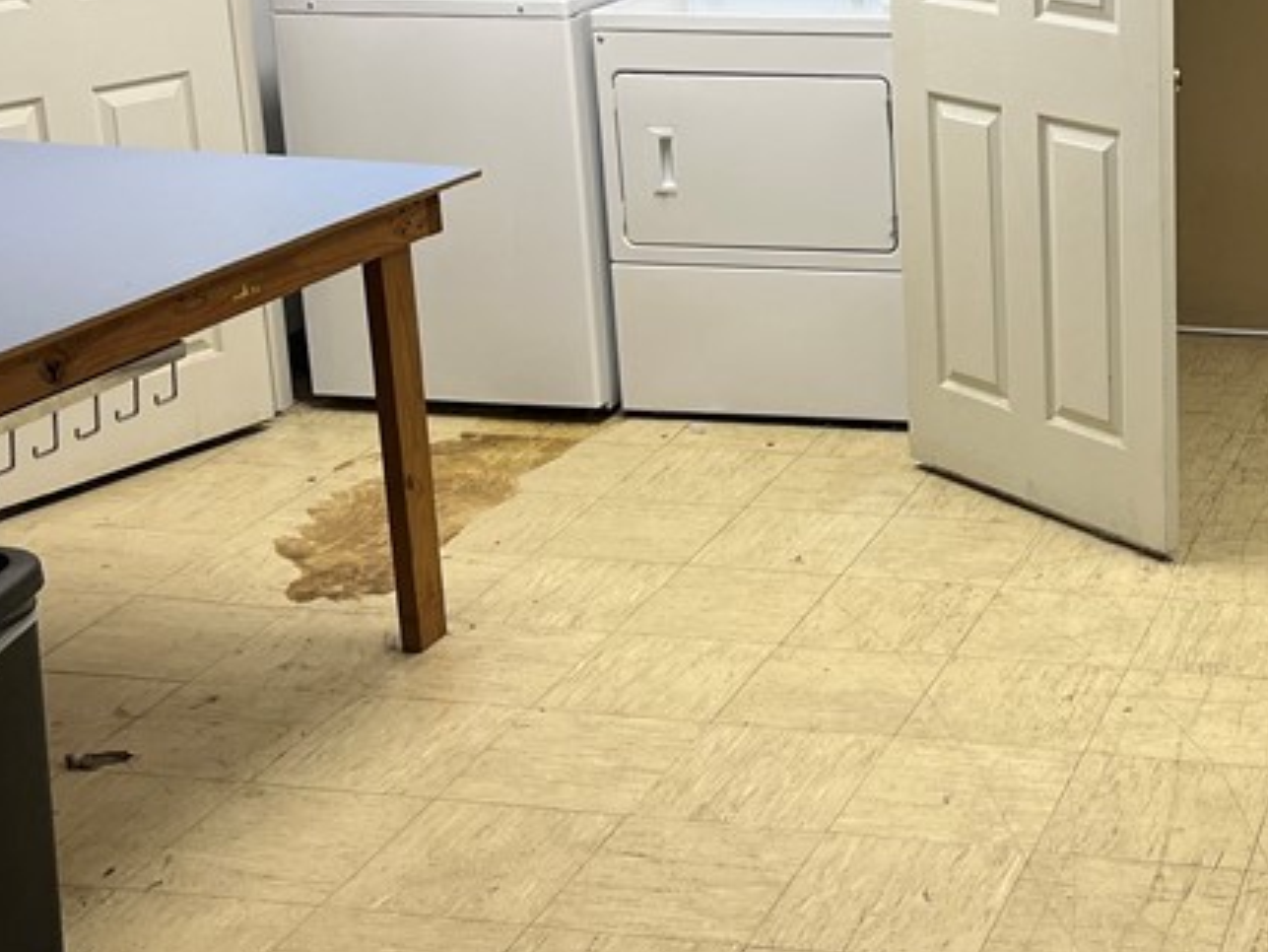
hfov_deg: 29.8
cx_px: 1162
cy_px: 234
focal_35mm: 62
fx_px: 2272
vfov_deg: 23.4
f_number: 1.6
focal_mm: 5.1
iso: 64
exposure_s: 1/60
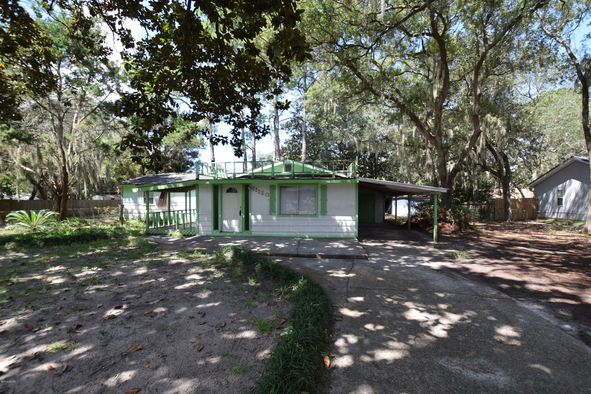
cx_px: 296
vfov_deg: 77.3
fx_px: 246
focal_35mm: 15
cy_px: 197
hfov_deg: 100.4
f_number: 8
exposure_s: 1/250
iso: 400
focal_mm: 10
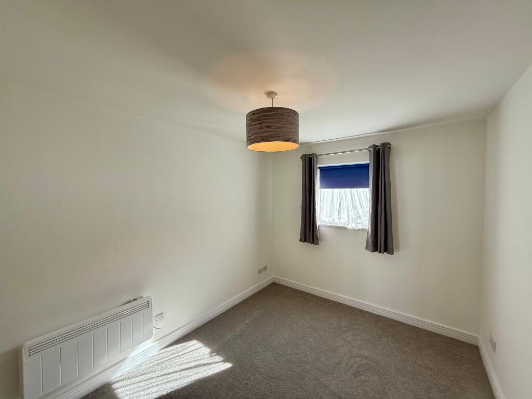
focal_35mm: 14
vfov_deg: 85.7
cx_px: 266
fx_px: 215
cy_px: 200
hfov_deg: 102.1
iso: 64
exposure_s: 1/125
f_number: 2.2
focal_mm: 2.22
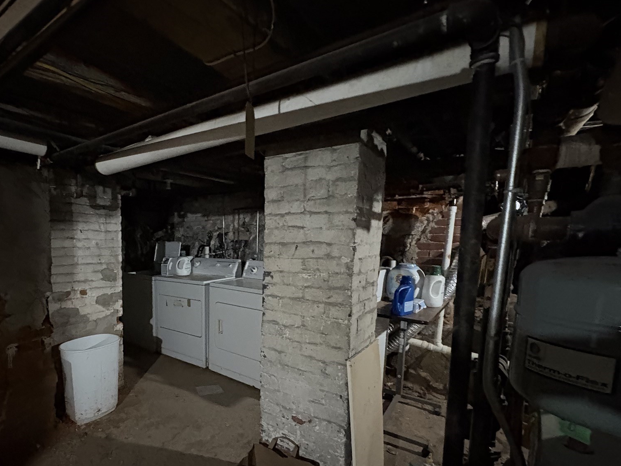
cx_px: 200
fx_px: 341
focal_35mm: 19
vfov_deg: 68.2
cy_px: 274
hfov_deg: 81.4
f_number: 2.2
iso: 1600
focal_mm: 2.22
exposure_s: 1/30
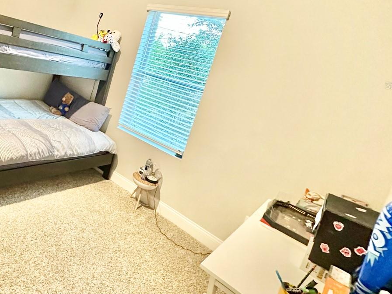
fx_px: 283
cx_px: 77
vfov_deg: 53.2
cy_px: 85
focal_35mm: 25
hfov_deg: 63.2
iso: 800
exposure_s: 1/60
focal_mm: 2.22
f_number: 2.2
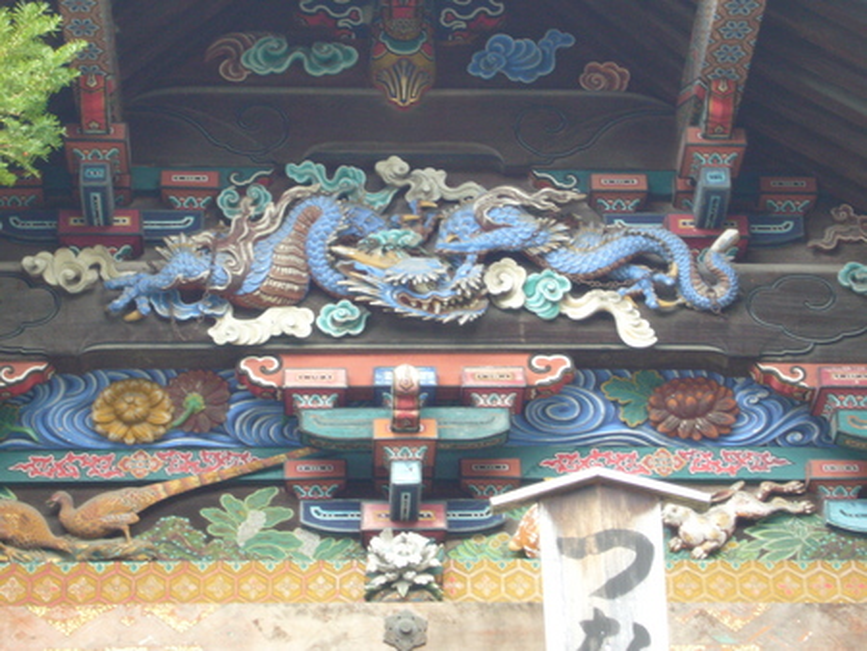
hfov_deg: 19.3
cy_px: 326
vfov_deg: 14.5
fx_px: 2556
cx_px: 434
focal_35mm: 102
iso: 125
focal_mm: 16.8
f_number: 5.6
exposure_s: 1/30
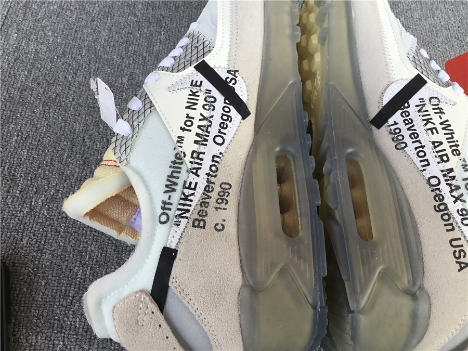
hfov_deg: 58.4
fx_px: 419
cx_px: 234
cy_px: 176
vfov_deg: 45.4
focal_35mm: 31
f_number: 2.4
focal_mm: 3.3
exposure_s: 1/249
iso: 25
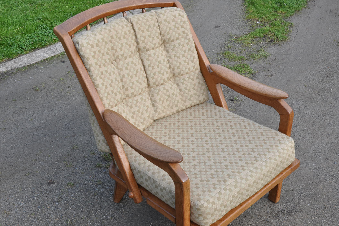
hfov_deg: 45.4
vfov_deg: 31.2
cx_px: 166
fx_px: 405
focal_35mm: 43
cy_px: 112
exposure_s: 1/180
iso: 500
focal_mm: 28
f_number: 13
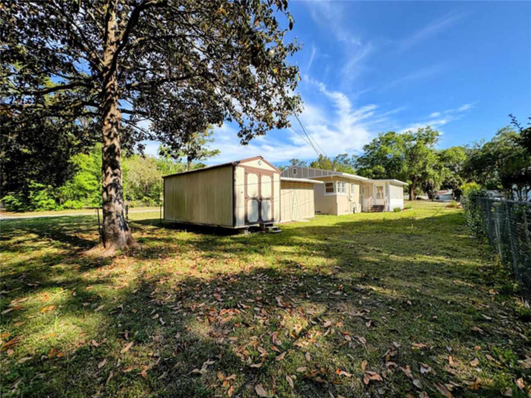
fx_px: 215
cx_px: 266
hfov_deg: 102.1
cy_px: 199
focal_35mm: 14
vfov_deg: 85.7
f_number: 2.2
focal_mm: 2.22
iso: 40
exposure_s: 1/2083
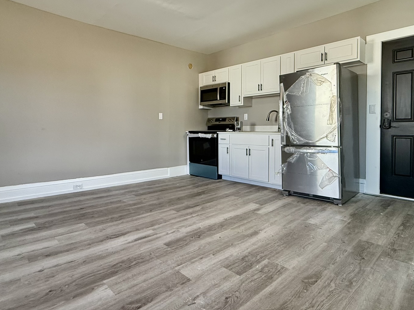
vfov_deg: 63.2
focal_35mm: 21
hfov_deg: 78.9
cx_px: 195
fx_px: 251
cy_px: 134
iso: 200
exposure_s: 1/120
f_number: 2.2
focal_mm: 2.22
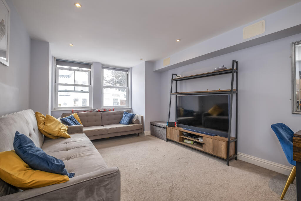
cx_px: 150
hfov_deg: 100.4
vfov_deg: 77.3
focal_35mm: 15
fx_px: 125
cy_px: 100
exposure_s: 1/30
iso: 320
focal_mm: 10
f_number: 7.1
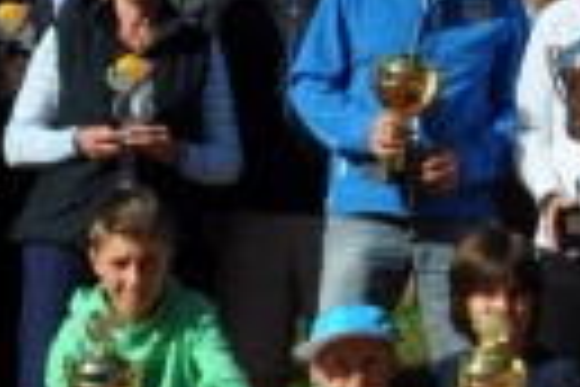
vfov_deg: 6.2
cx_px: 544
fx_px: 3592
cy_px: 270
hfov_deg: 9.2
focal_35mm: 223
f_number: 10
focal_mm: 32
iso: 200
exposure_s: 1/400
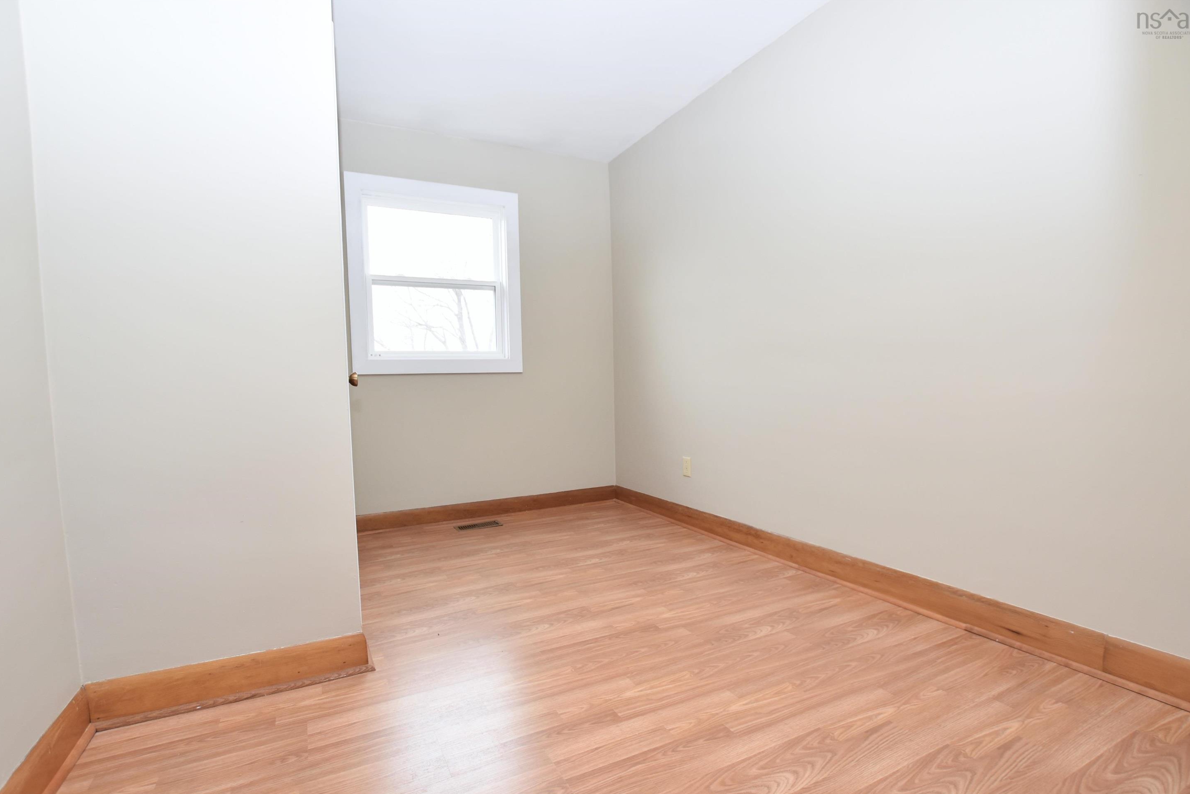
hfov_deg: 96.7
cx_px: 573
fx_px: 529
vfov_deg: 73.7
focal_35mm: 16
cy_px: 422
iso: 500
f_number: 4
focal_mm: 10
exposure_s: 1/60
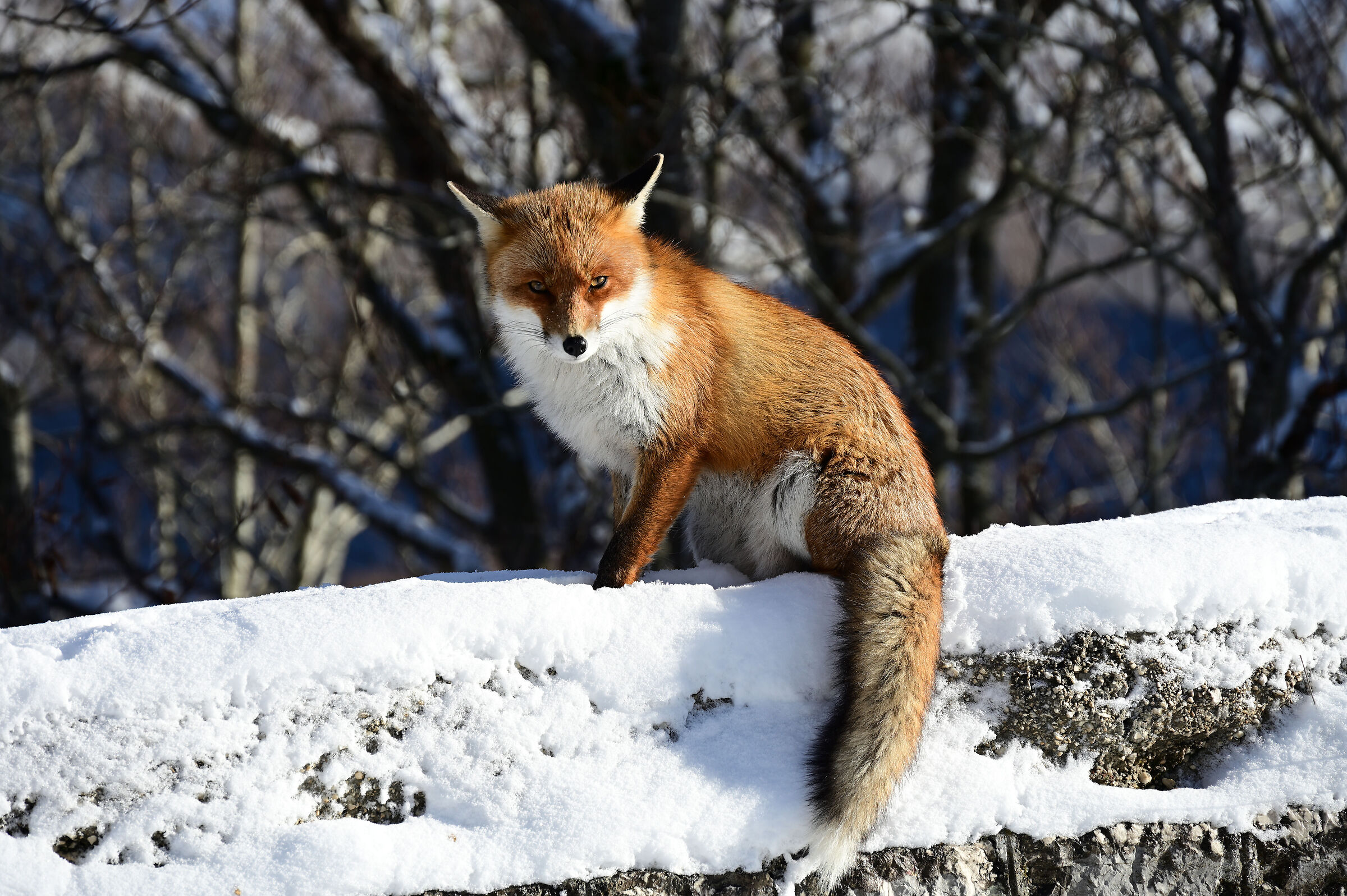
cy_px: 448
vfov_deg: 9.1
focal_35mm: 150
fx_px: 5609
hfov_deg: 13.7
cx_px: 674
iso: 100
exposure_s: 1/320
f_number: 6.3
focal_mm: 150
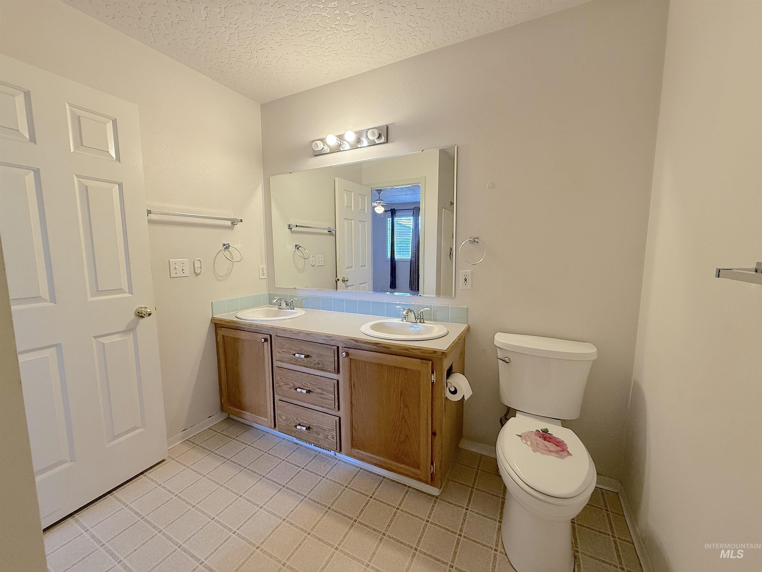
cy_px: 286
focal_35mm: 14
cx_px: 381
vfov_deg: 85.7
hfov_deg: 102.1
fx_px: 308
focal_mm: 2.22
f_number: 2.2
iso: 320
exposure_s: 1/120
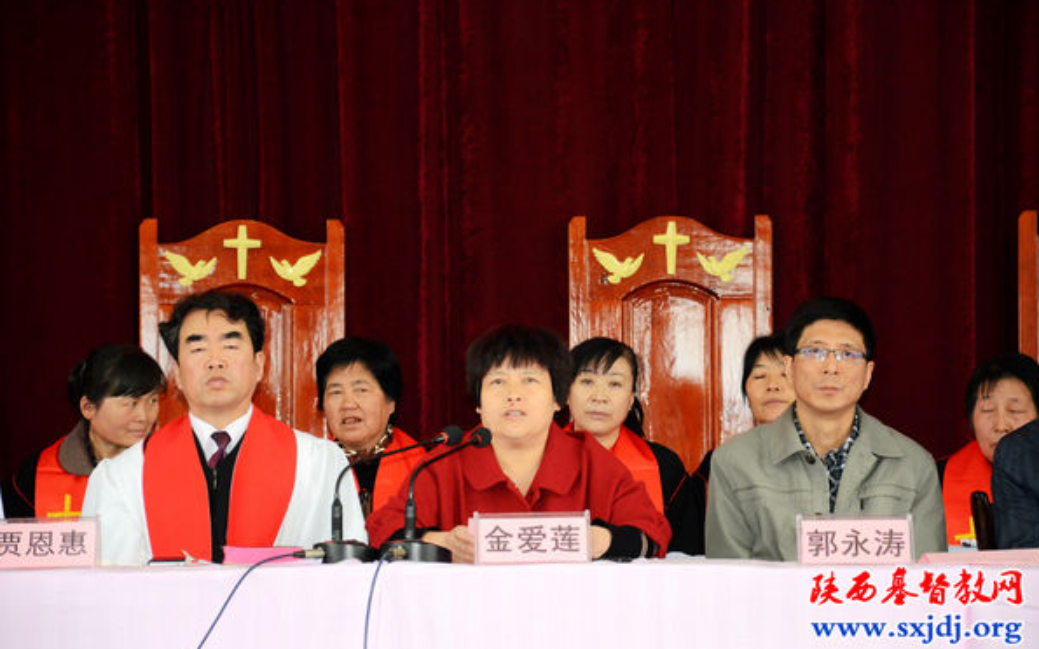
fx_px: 4574
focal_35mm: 162
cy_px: 324
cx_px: 522
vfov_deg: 8.1
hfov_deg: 13.0
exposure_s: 1/60
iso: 2000
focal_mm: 105
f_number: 6.3
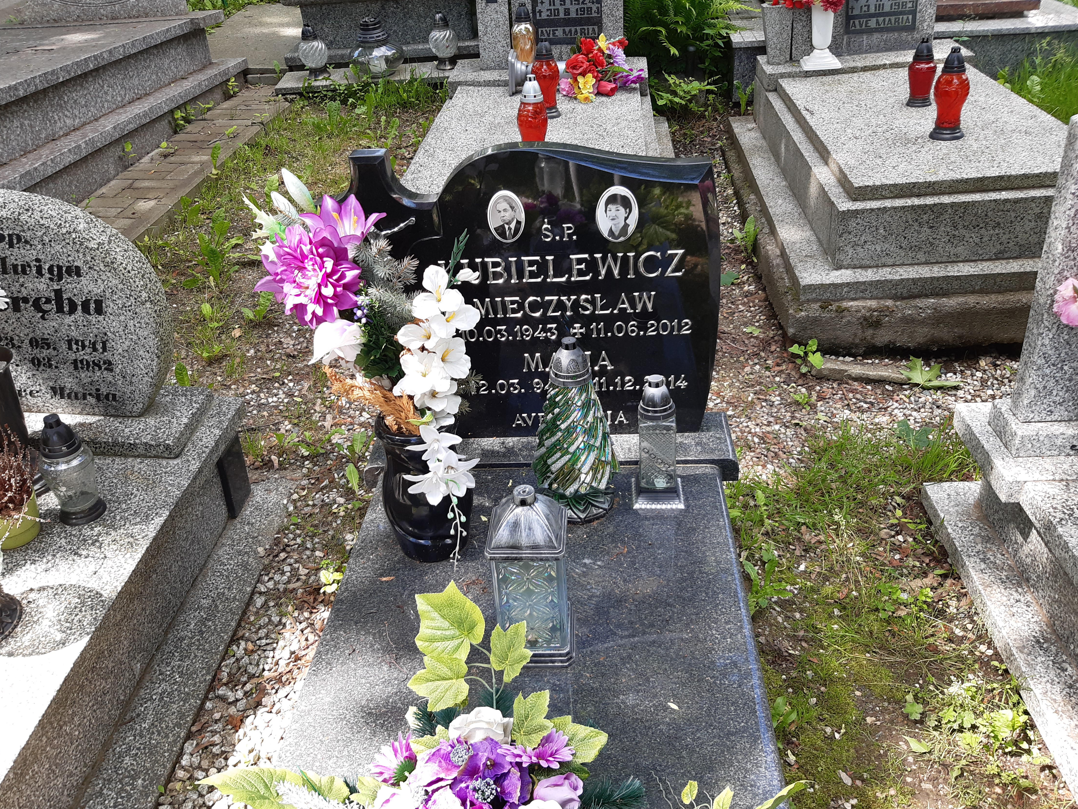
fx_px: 841
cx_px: 537
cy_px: 417
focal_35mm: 27
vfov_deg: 51.3
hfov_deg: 65.3
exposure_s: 1/222
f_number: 1.7
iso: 40
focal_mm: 3.92
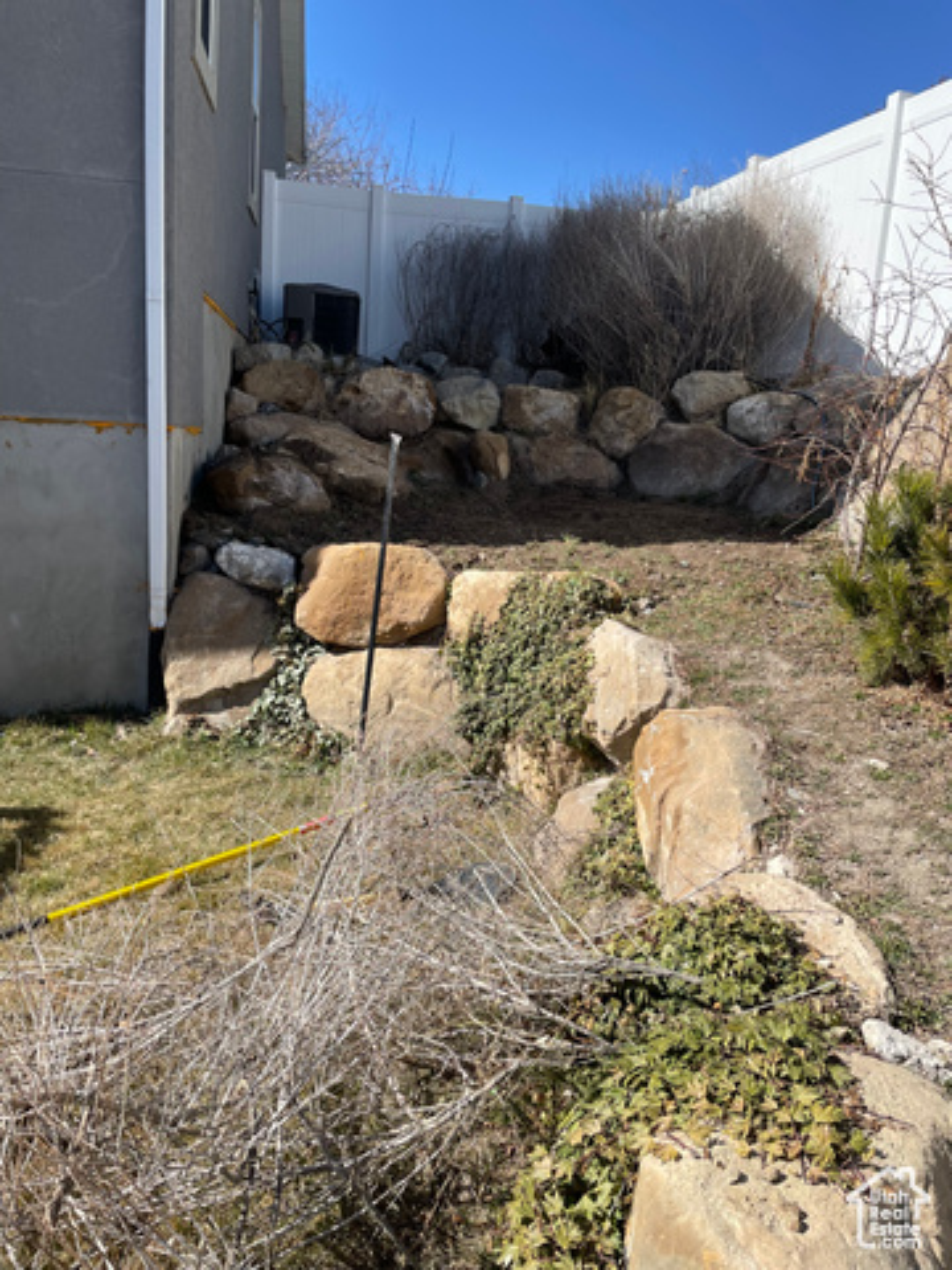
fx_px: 953
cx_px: 476
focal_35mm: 26
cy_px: 635
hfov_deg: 53.1
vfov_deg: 67.3
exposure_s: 1/2817
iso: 32
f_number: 1.6
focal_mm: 4.2
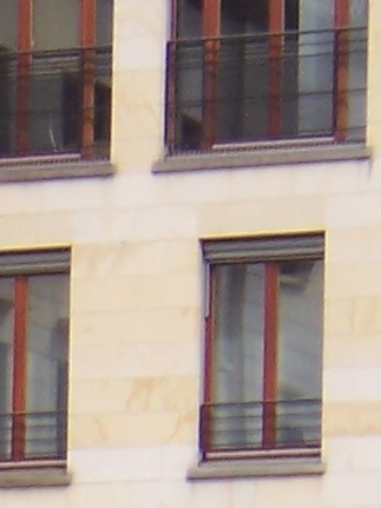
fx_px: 7150
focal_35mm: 487
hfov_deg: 3.0
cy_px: 1462
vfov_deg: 4.0
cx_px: -664
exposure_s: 1/350
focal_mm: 13.5
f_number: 4.8
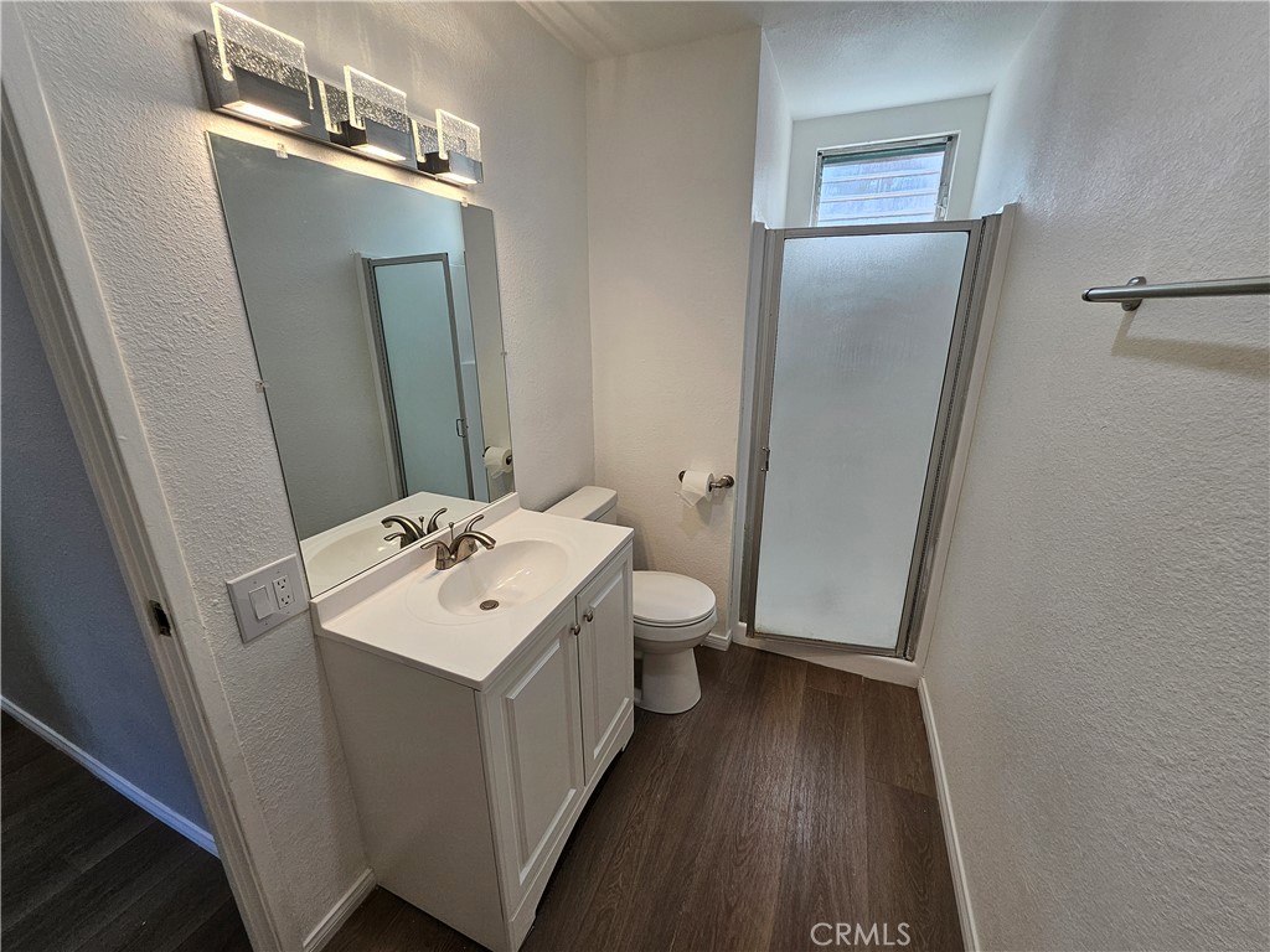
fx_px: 477
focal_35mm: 13
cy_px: 476
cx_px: 635
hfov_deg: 106.2
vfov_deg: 89.9
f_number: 2.2
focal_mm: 1.74
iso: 40
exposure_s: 1/60
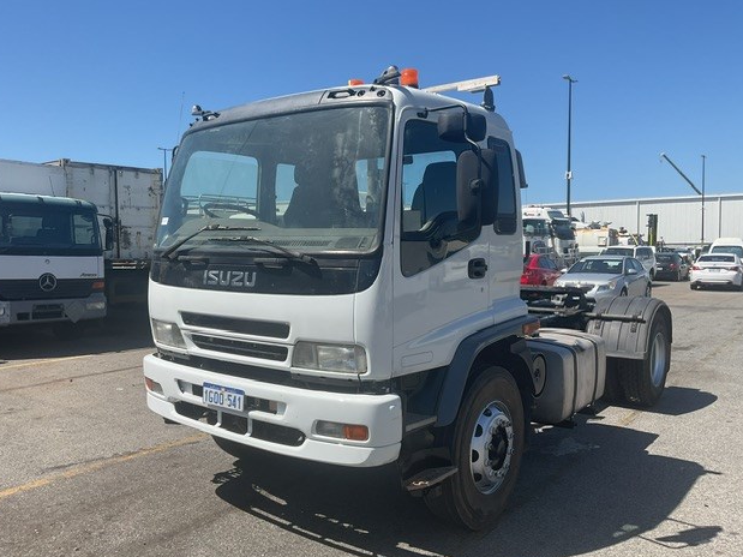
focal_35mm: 30
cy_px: 283
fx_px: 644
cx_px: 367
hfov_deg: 60.0
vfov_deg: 46.8
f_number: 1.8
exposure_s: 1/2227
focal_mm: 3
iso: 16
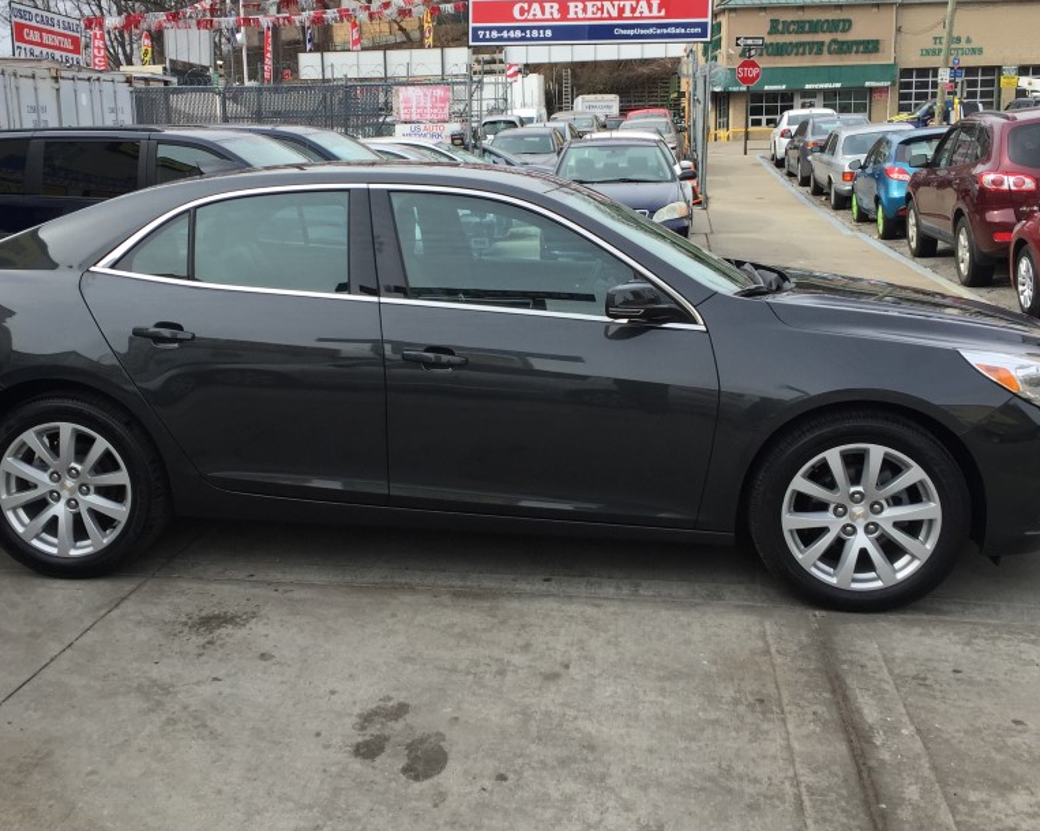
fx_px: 1169
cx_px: 468
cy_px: 350
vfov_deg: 39.0
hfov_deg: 47.9
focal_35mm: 38
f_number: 2.2
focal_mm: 4.15
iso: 32
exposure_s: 1/879
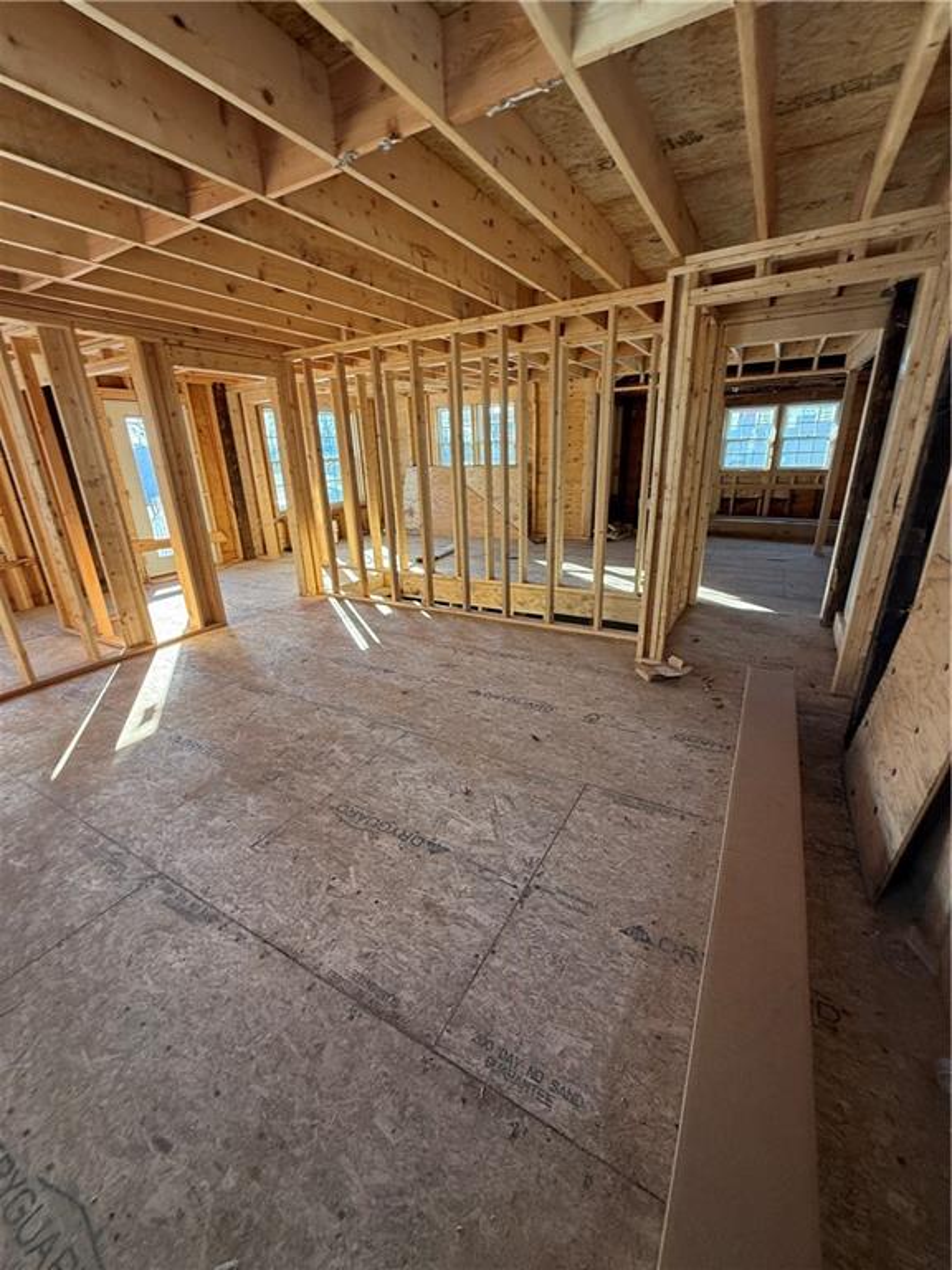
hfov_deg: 85.7
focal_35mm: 14
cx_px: 476
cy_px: 635
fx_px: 513
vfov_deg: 102.1
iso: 80
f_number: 2.2
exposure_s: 1/99
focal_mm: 2.22
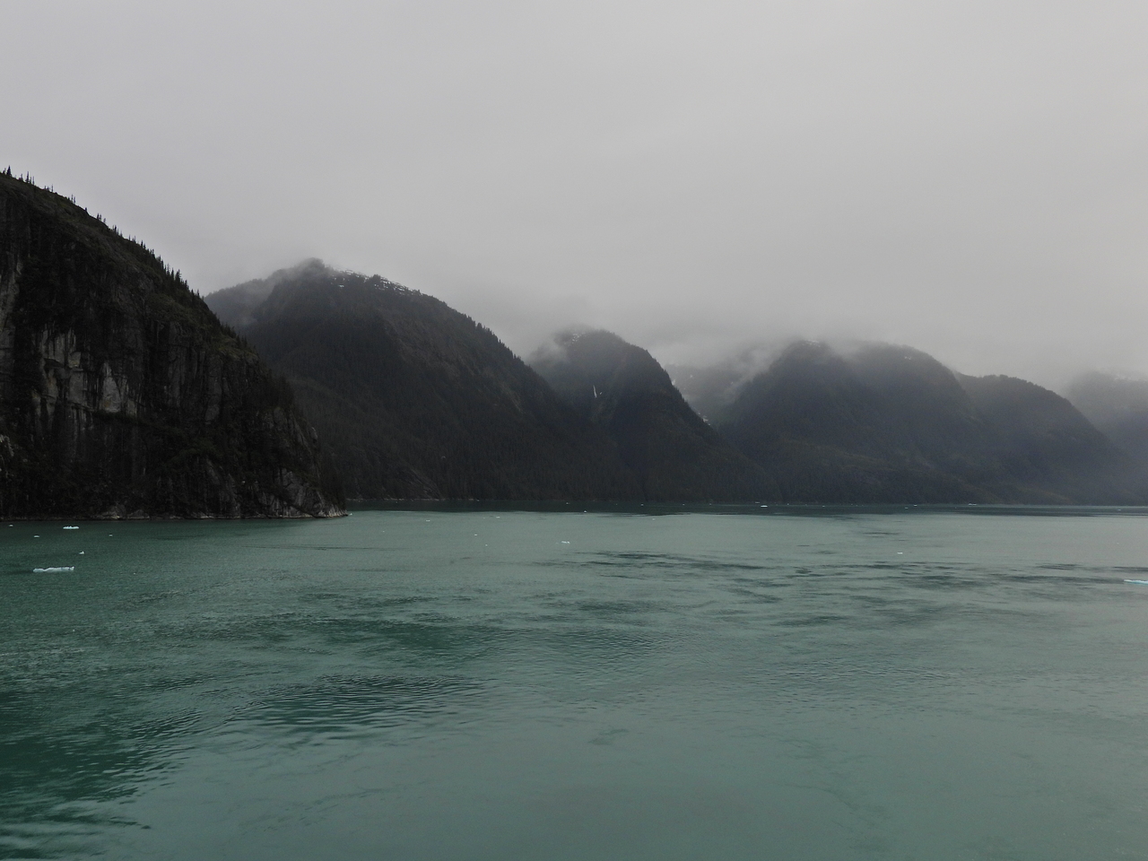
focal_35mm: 30
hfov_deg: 60.0
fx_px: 995
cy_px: 430
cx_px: 574
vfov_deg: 46.8
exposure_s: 1/1600
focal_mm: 5.4
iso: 100
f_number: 3.2
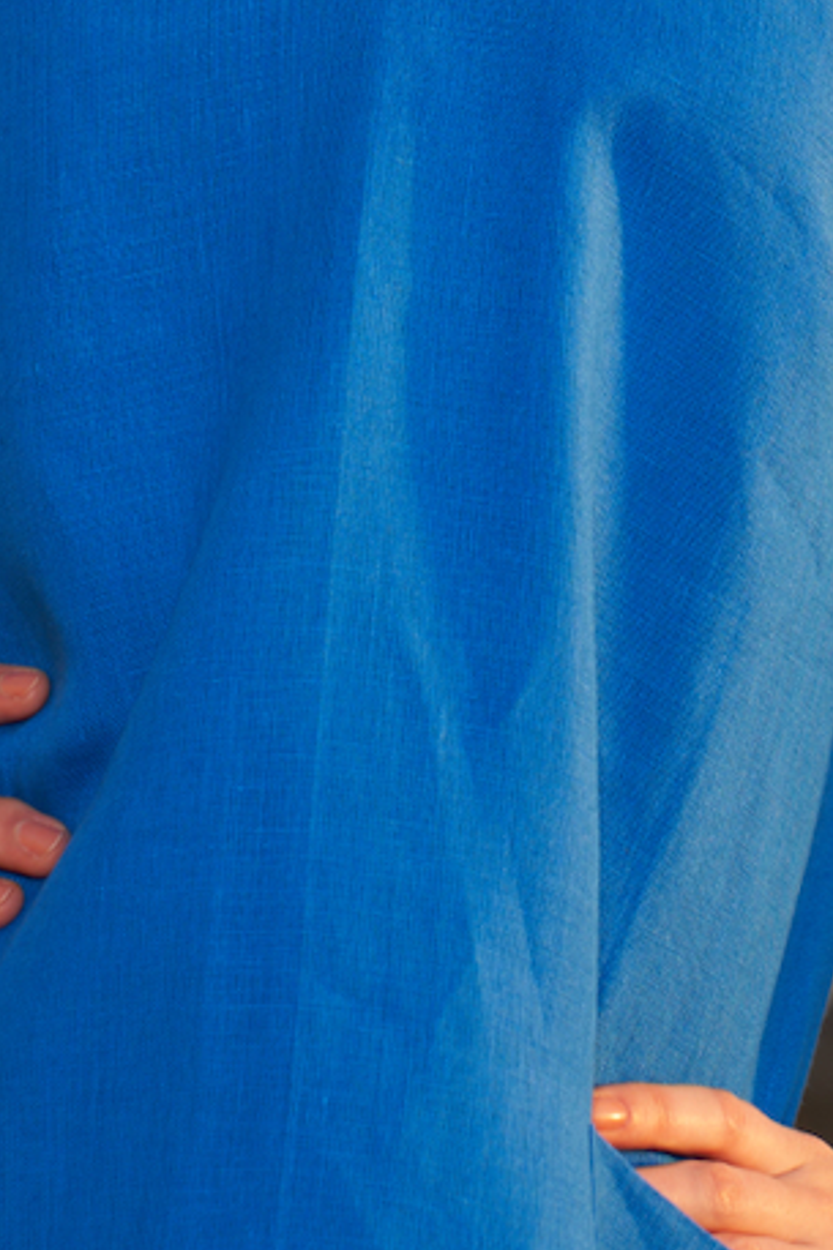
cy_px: -310
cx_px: 397
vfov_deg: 6.6
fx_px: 10732
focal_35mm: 309
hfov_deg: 4.4
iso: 64
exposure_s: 1/320
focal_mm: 70
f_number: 2.8
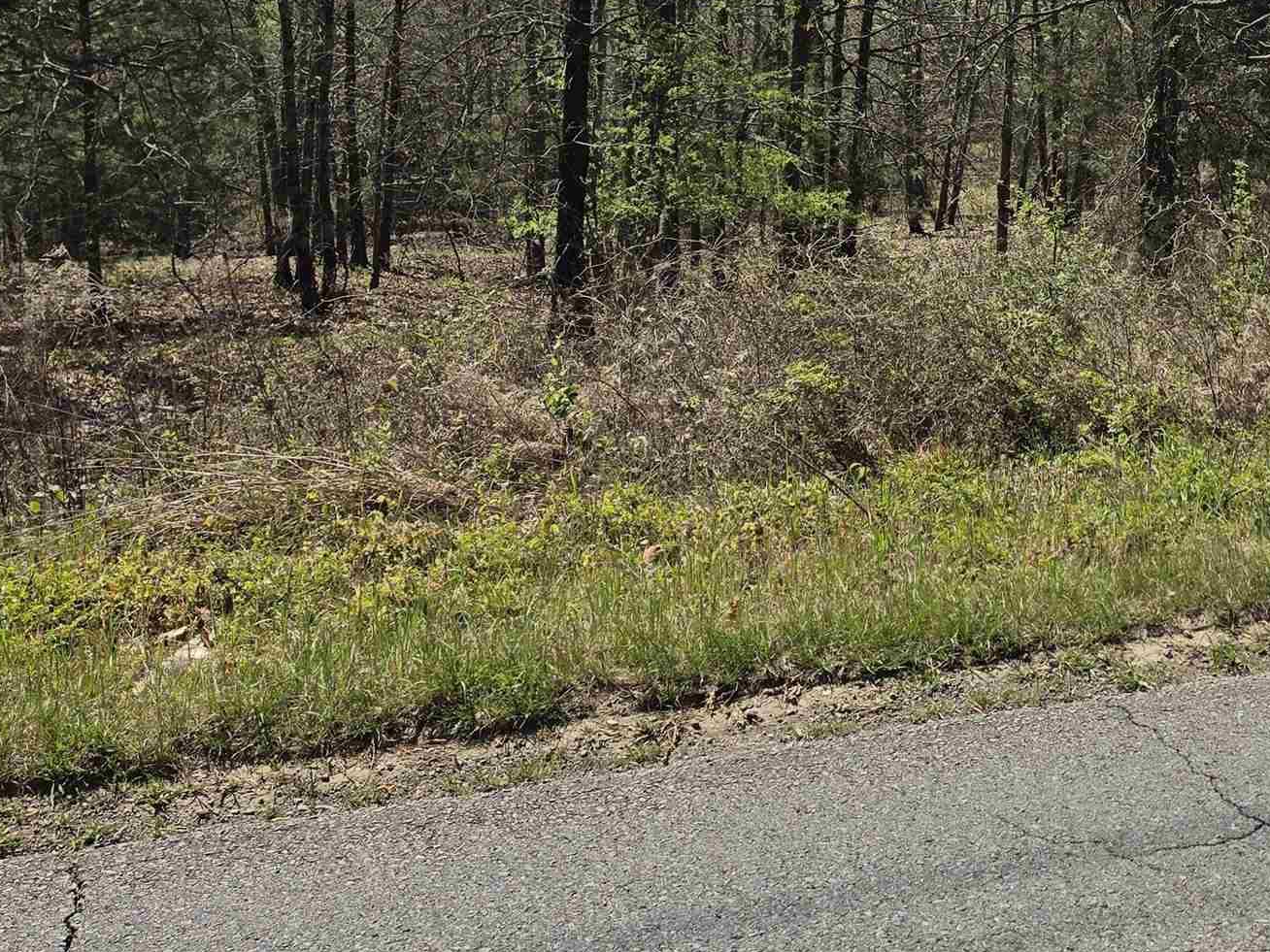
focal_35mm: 54
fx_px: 1981
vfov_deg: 25.5
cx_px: 1080
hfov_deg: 34.1
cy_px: -39
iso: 64
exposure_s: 1/6571
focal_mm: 6.5
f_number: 1.4
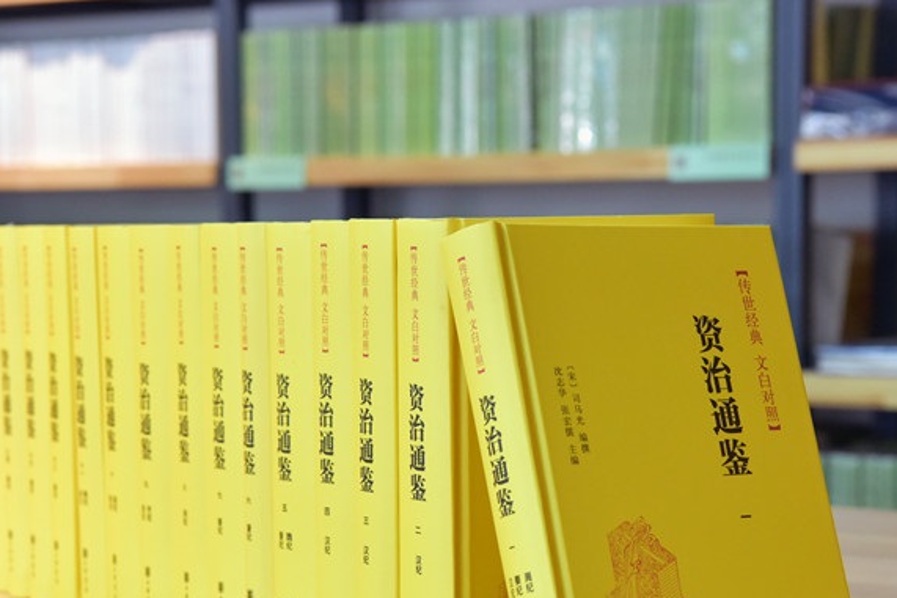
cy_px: 393
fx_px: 2268
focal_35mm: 91
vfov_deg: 15.0
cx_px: 426
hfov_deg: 22.4
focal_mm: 65
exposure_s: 1/60
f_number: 8
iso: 4500
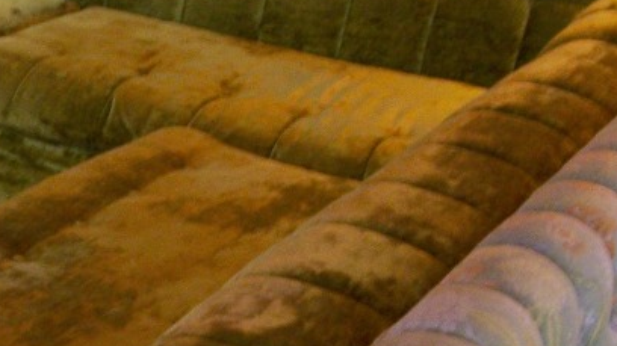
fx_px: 1701
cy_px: 292
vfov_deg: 11.6
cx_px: -42
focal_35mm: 104
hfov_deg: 19.8
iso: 140
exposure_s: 1/8
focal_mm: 6.3
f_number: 2.8
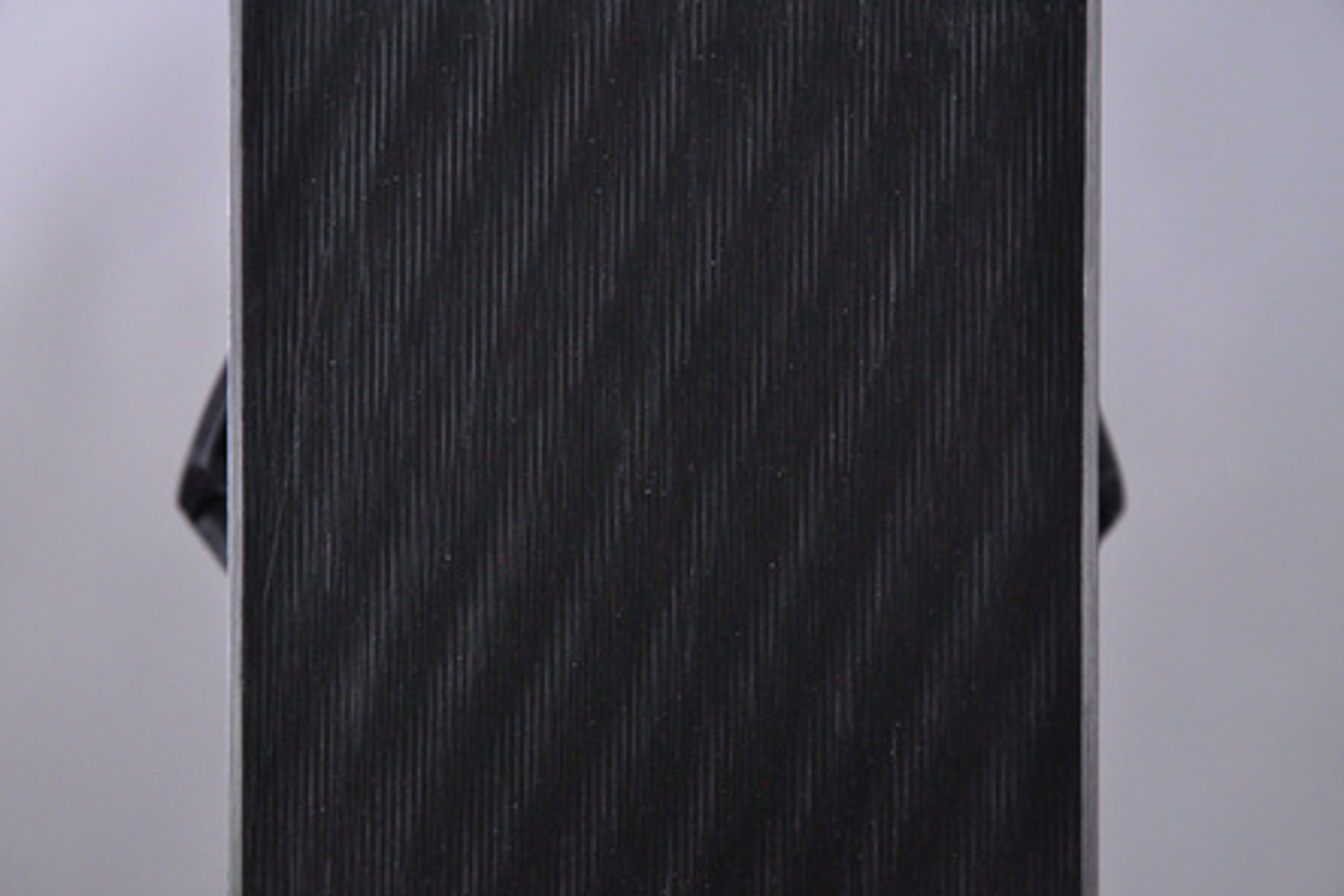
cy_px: 450
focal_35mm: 160
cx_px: 666
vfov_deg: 8.6
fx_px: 5954
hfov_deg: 12.9
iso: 3200
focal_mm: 105
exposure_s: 1/125
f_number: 9.5
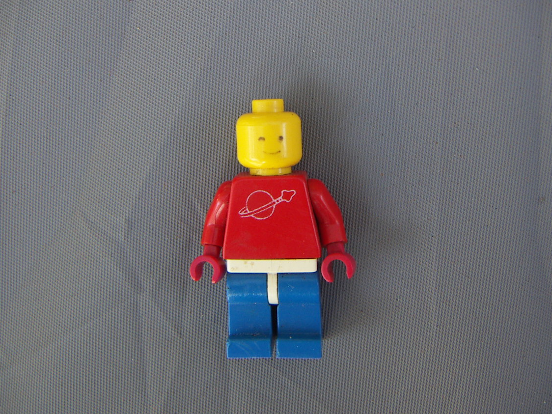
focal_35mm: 41
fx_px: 654
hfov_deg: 45.8
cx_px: 282
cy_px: 196
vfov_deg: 35.1
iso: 50
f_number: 2.8
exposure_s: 1/60
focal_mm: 4.7
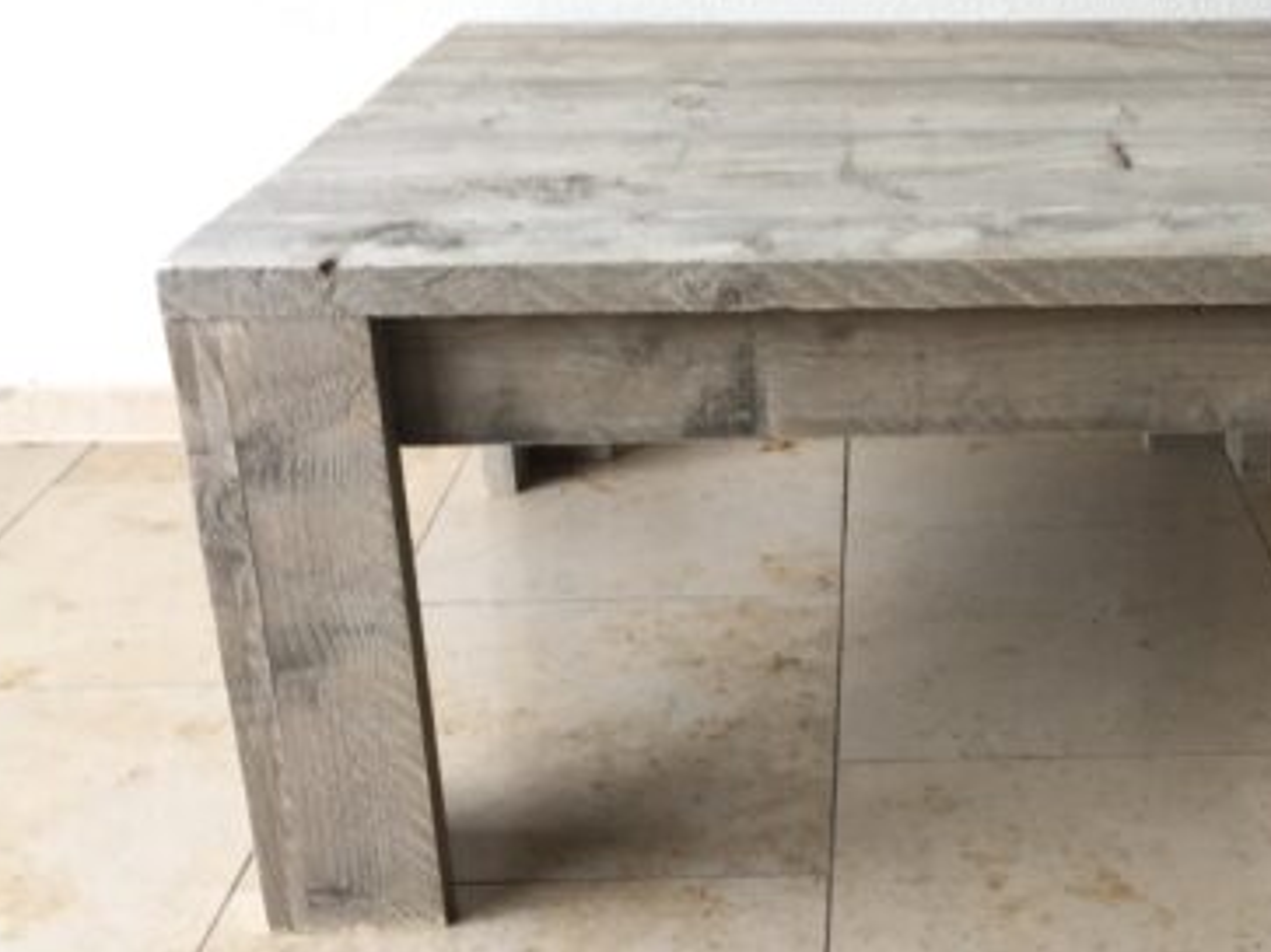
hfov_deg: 38.7
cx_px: 938
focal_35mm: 48
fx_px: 1762
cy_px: 346
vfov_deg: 30.1
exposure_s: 1/50
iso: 25
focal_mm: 4.15
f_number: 2.2
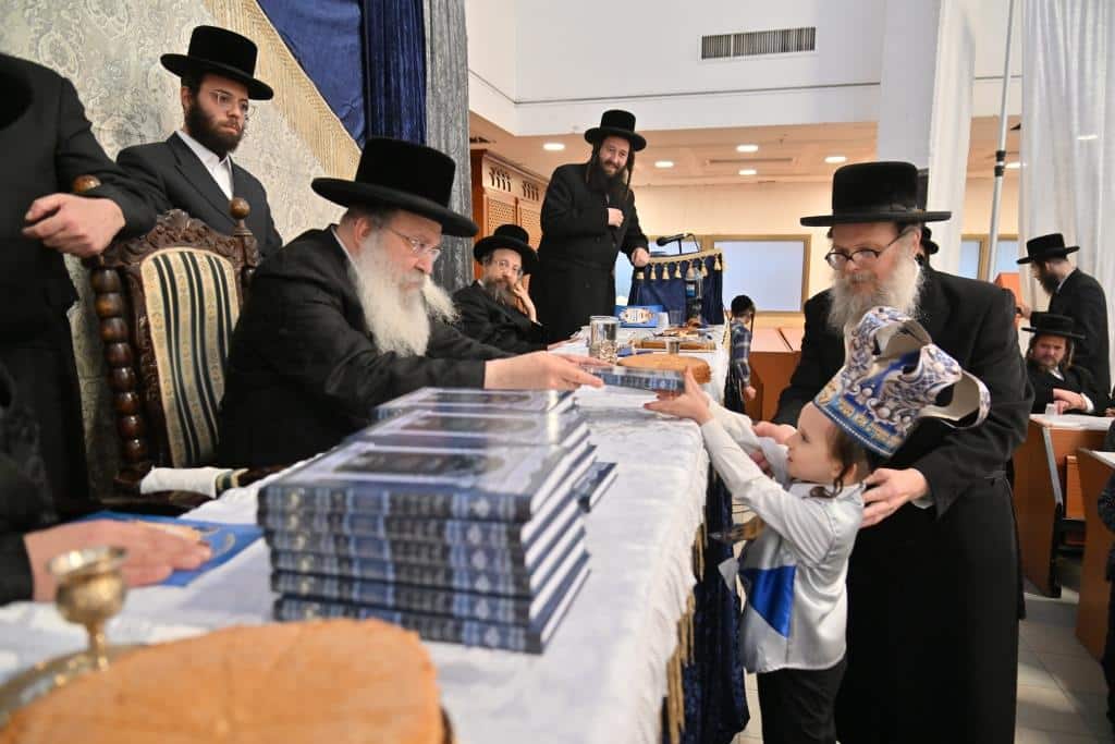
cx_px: 558
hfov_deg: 73.7
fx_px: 743
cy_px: 372
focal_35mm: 24
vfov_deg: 53.1
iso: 1000
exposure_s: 1/160
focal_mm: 24
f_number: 4
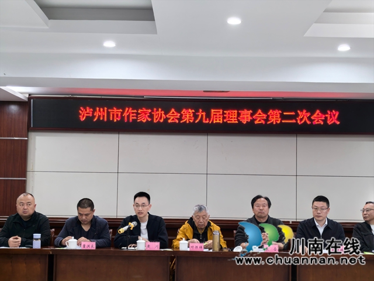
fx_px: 583
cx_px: 187
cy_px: 140
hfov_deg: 35.5
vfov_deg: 27.0
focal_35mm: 54
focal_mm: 5.52
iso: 100
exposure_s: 1/49.6
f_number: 1.9
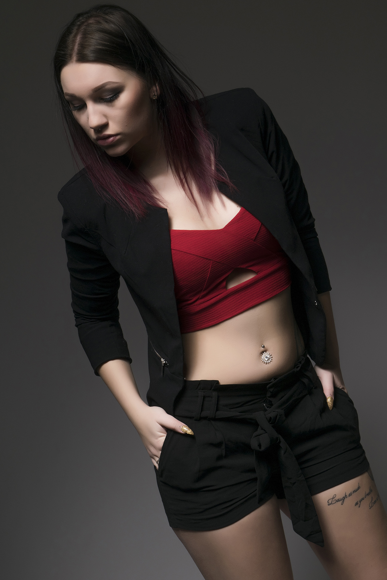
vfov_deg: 24.6
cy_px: 290
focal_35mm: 82
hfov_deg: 16.6
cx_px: 194
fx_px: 1330
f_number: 16
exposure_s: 1/100
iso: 100
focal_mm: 55
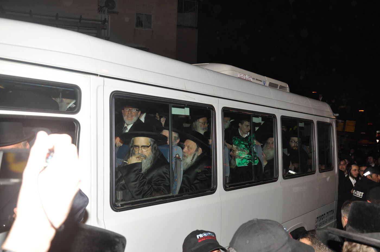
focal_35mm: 36
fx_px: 379
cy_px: 126
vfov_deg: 36.8
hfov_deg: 53.2
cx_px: 190
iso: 500
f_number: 5.6
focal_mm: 24
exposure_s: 1/125
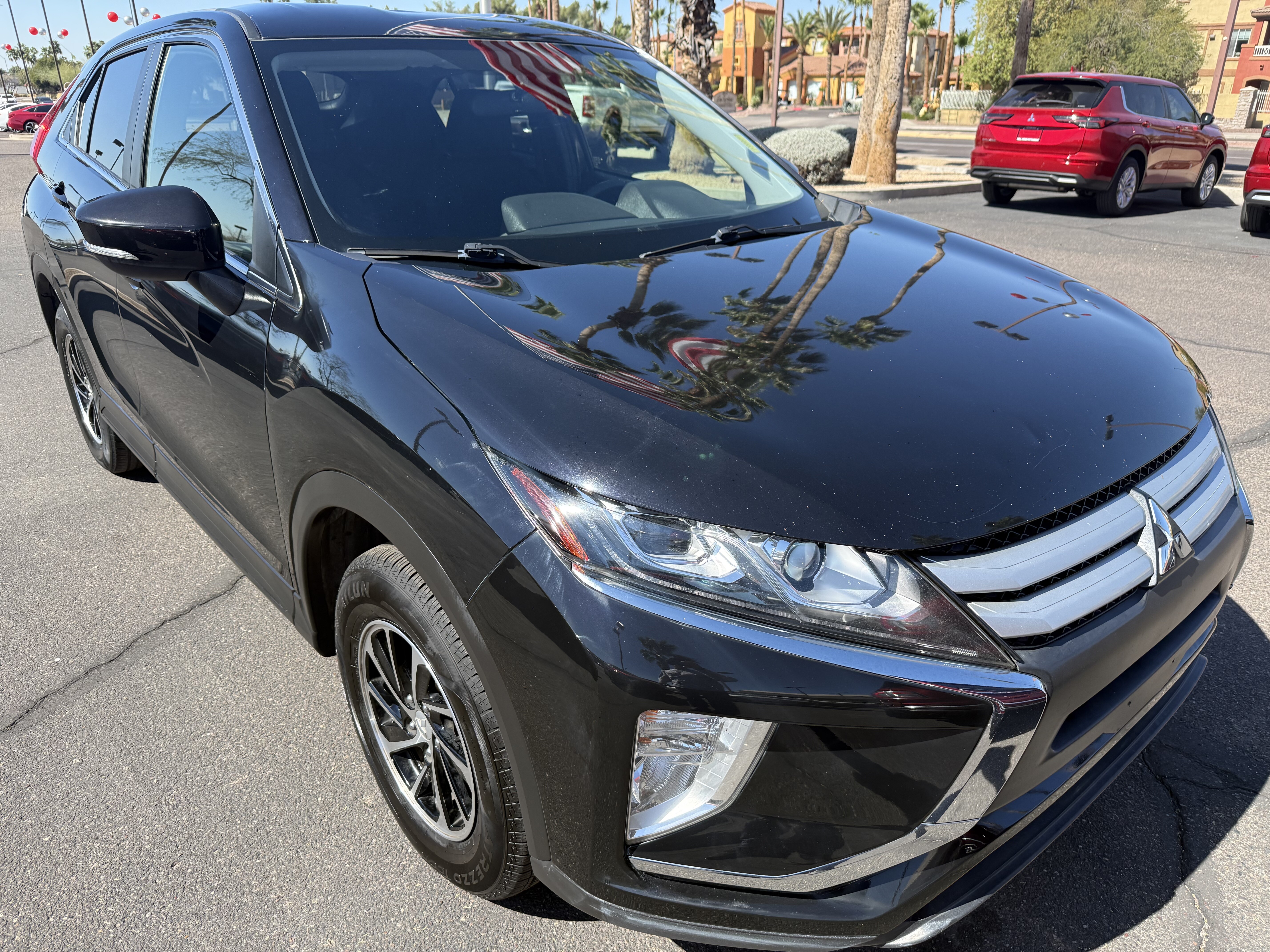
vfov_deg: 56.8
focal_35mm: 24
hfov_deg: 71.6
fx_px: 881
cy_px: 476
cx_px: 635
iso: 100
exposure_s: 1/2169
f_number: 1.78
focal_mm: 6.76
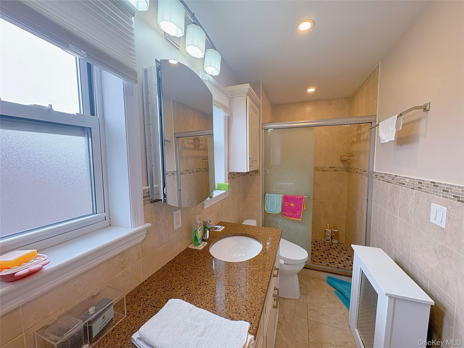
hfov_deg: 102.1
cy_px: 174
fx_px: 188
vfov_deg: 85.7
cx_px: 232
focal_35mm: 14
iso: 125
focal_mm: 2.22
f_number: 2.2
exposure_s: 1/60
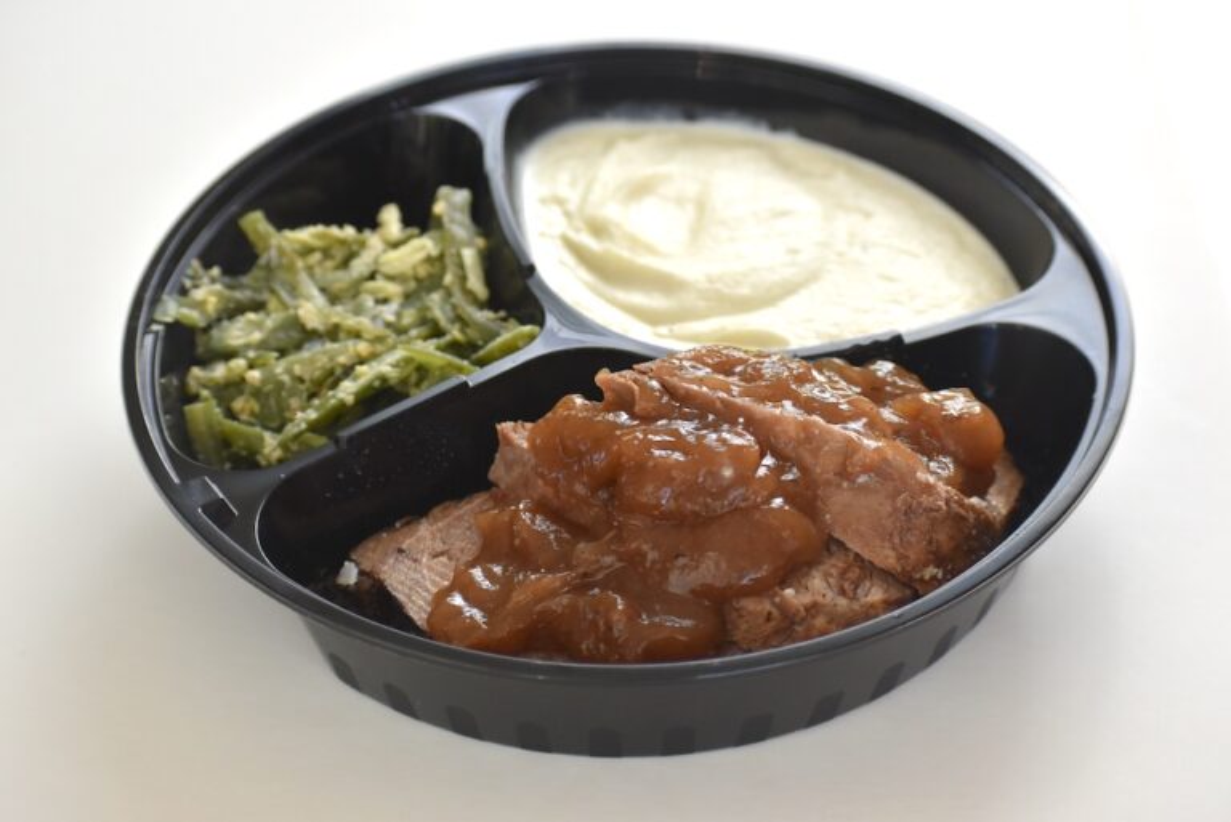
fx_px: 3592
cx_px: 616
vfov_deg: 13.1
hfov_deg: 19.4
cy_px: 411
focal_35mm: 105
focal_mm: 70
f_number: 4.5
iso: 800
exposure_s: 1/320
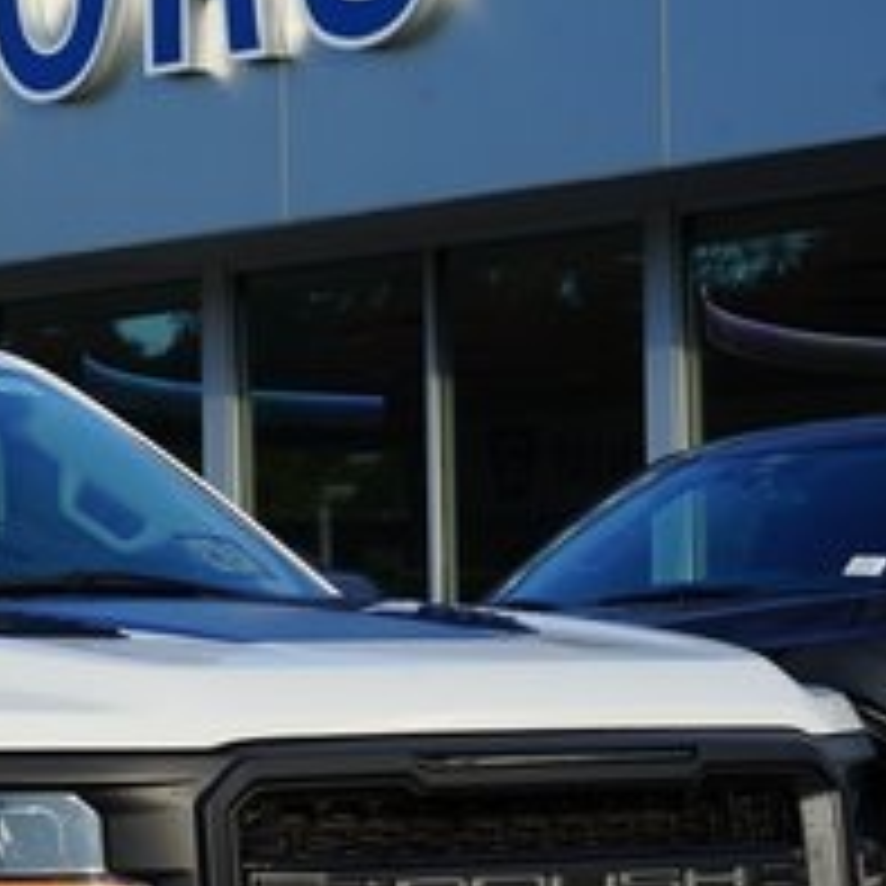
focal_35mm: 196
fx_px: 5676
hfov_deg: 8.8
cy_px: 636
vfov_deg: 8.9
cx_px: -301
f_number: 13
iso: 100
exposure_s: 1/100
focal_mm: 71
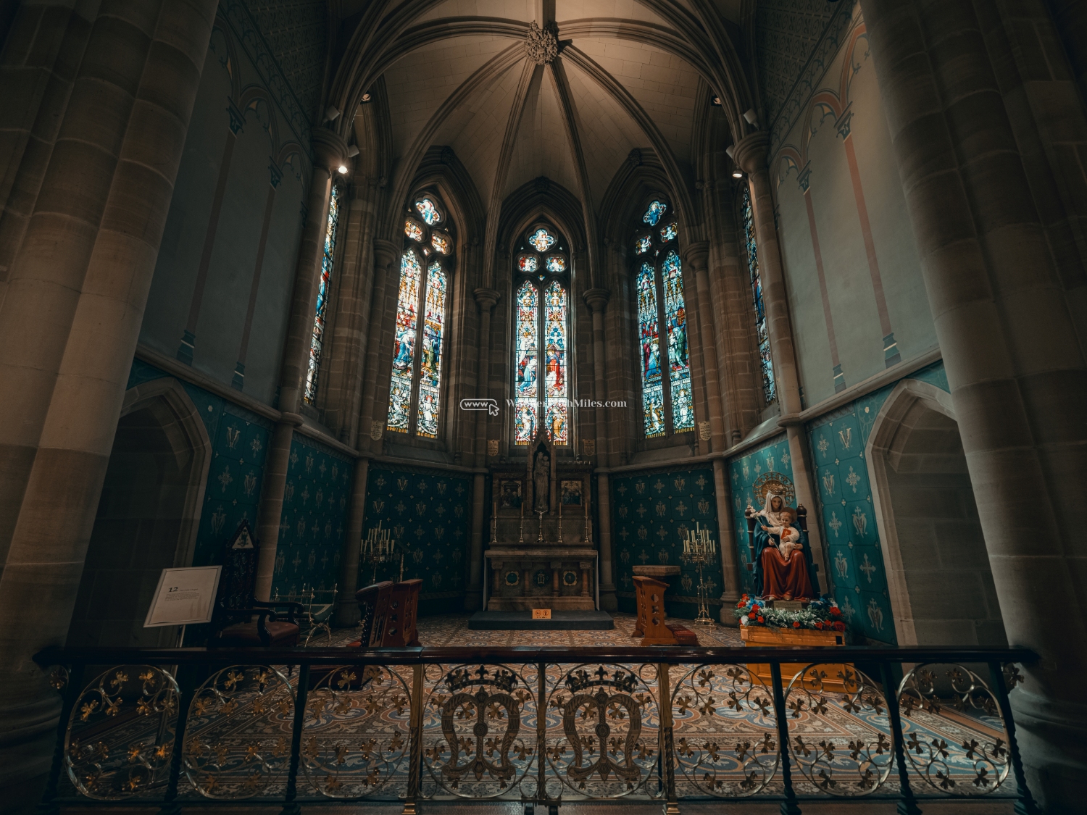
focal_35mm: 16
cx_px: 544
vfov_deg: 78.1
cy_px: 408
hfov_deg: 94.5
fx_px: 502
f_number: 4
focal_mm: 20
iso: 800
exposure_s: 1/20
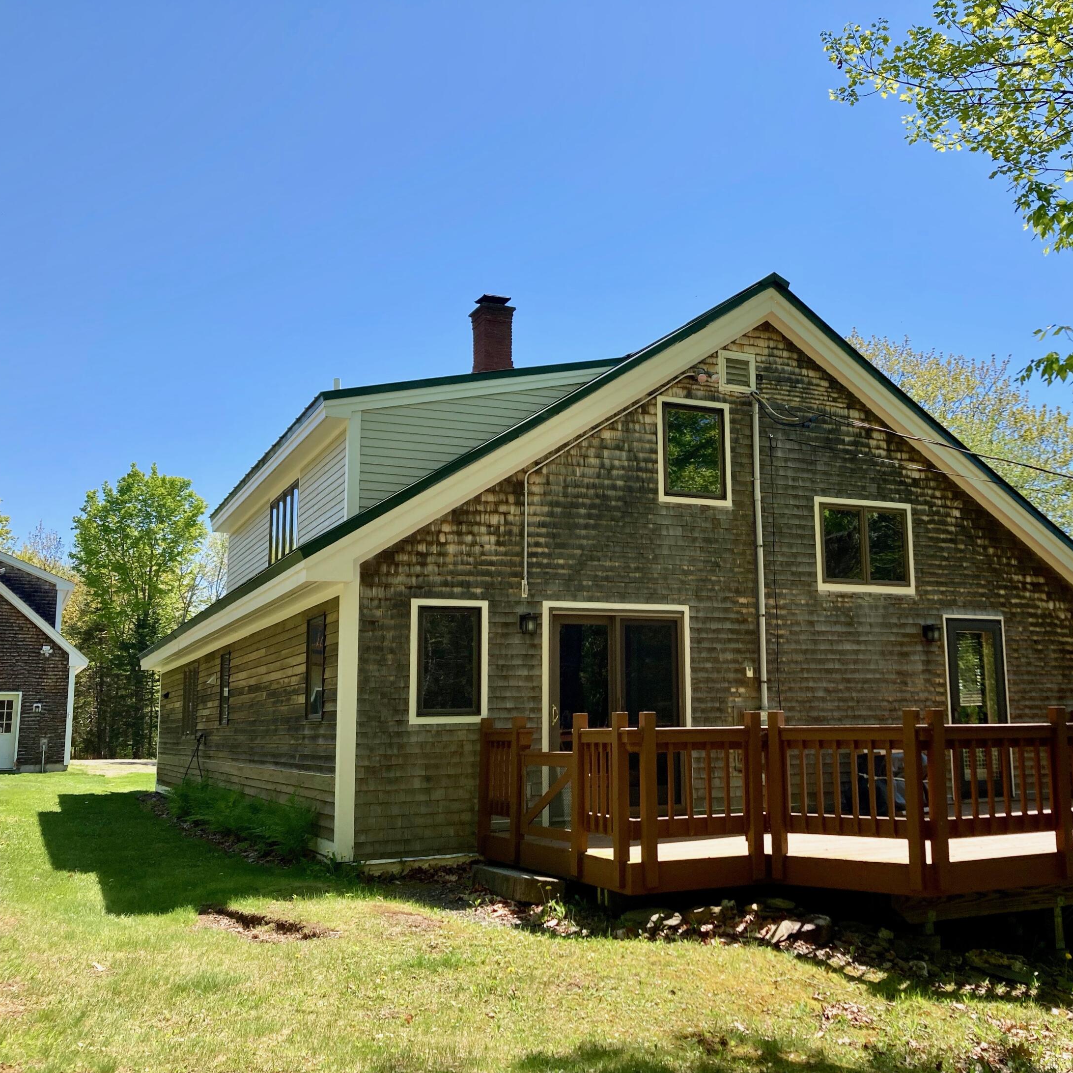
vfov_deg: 48.4
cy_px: 549
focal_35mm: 34
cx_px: 659
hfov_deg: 48.1
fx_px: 1192
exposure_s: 1/1499
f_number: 1.8
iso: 20
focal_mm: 3.99
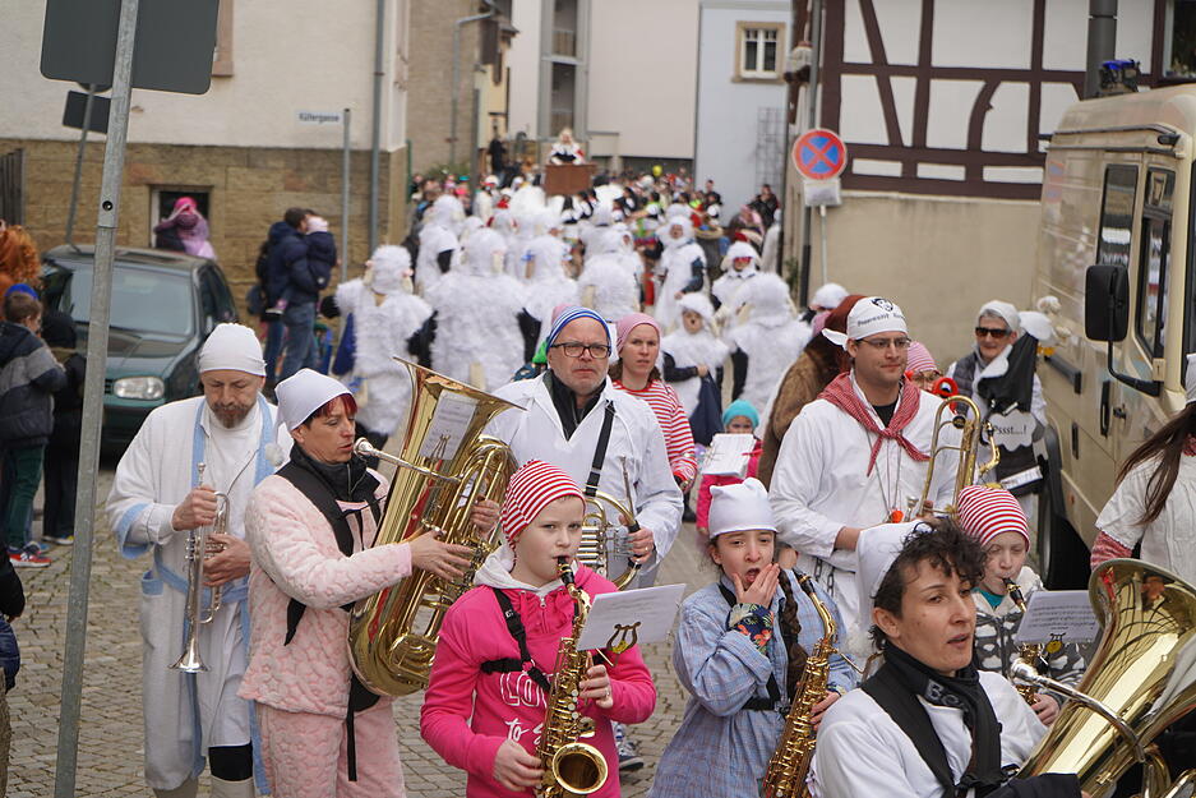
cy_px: 399
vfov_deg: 19.5
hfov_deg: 28.8
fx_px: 2326
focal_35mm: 70
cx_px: 598
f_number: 5.6
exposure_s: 1/160
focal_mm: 70
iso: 100
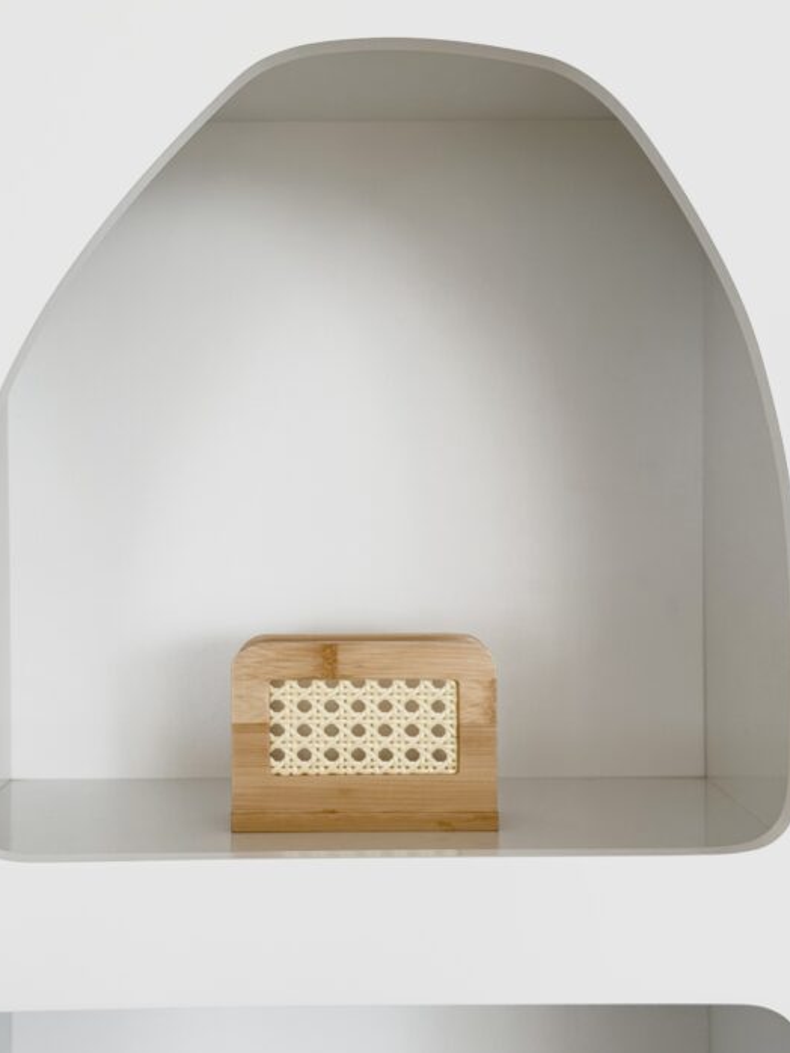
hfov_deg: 26.6
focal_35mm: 55
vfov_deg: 34.9
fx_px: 1673
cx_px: 365
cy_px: 519
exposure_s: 1/122
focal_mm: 6.76
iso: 50
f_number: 1.78
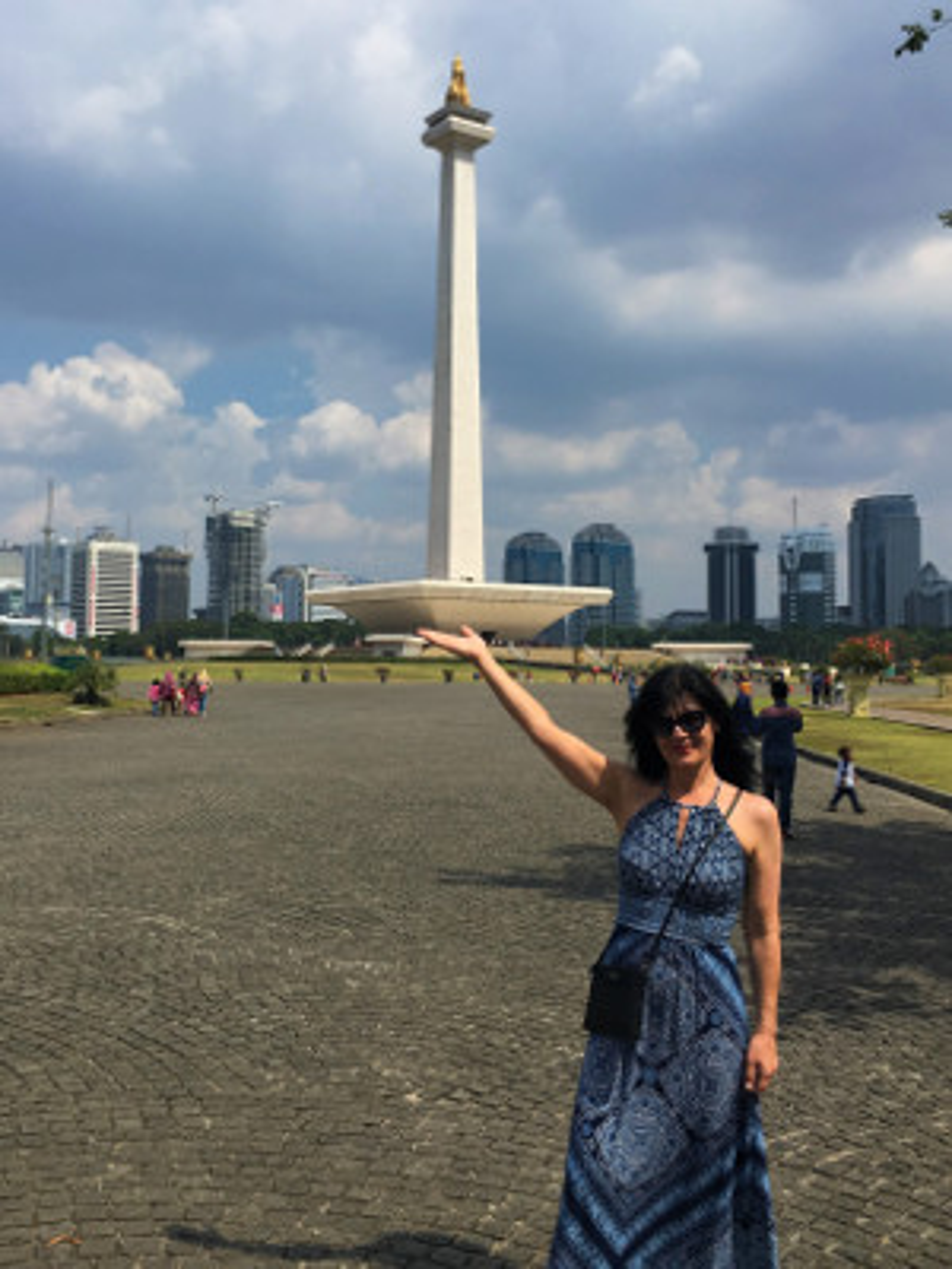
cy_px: 634
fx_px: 1063
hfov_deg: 48.2
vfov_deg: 61.7
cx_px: 476
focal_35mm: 29
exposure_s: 1/2747
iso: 25
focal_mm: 4.15
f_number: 2.2
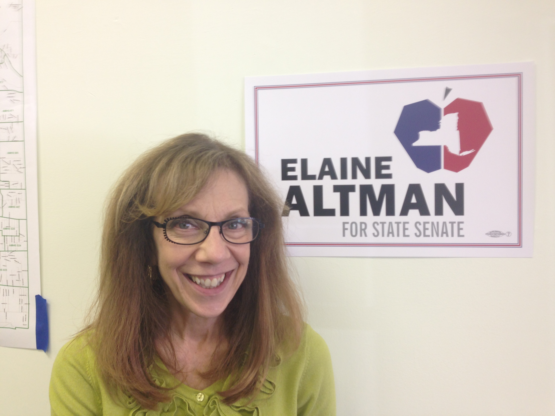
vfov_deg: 42.9
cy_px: 208
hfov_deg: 55.4
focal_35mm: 33
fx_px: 529
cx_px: 278
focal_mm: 4.12
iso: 64
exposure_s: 1/20
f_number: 2.4
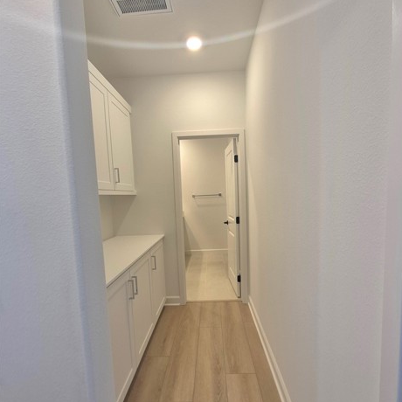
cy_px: 217
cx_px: 207
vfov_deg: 87.3
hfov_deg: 87.4
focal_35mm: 16
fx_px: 210
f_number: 2.2
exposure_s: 1/60.2
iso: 100
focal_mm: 1.74
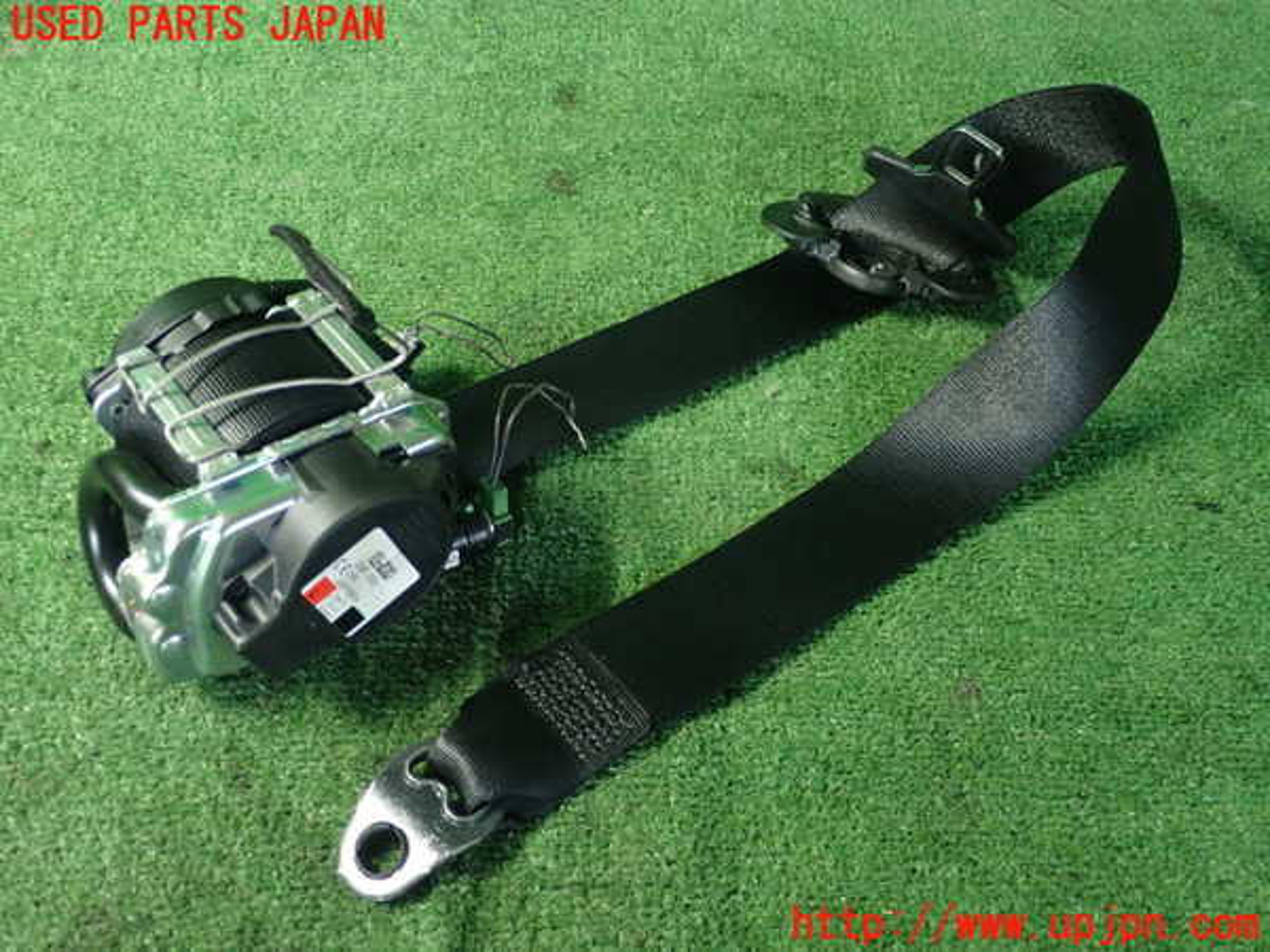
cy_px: 476
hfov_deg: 49.0
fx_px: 1394
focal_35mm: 38
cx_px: 635
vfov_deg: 37.7
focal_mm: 6.86
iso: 800
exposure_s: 1/10
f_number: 2.7
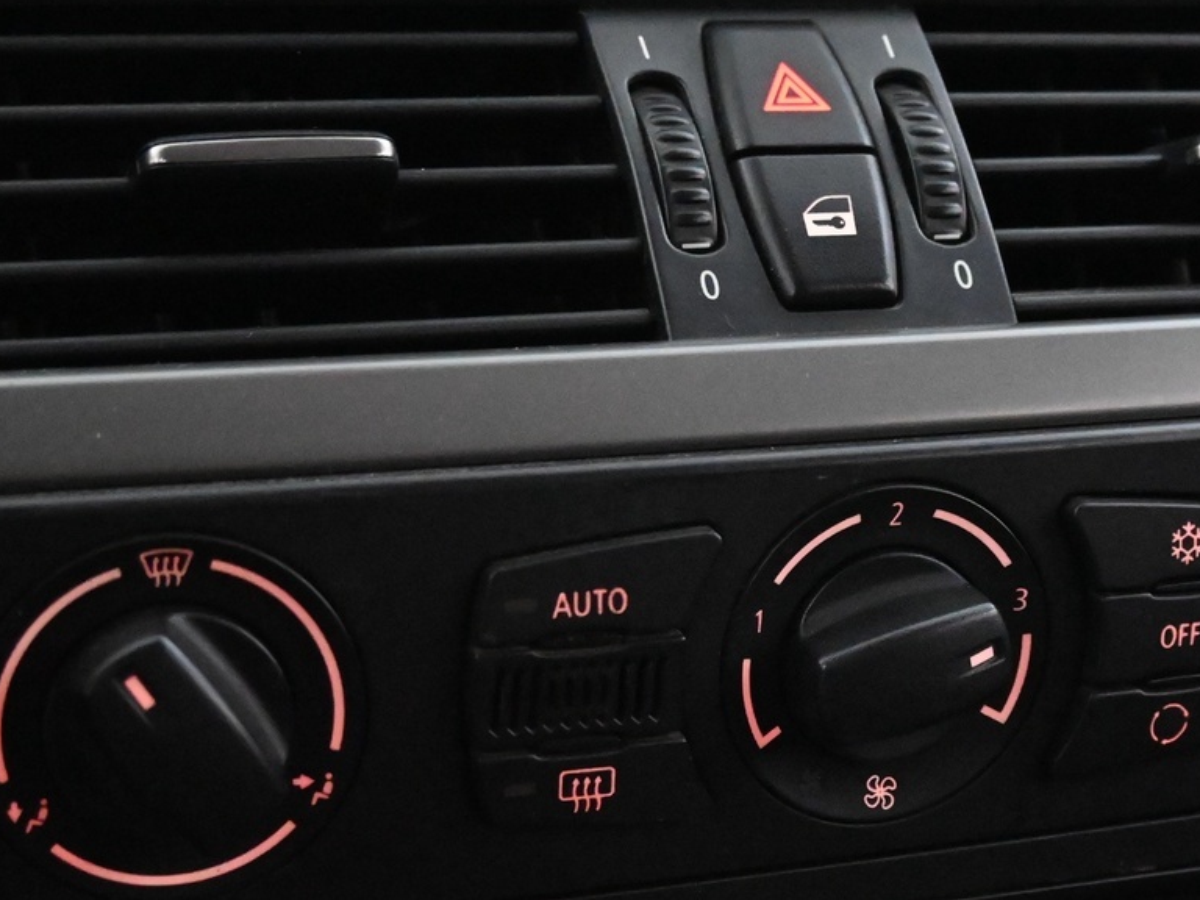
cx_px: 786
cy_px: 634
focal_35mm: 70
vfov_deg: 20.9
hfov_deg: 27.6
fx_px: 2427
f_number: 4.2
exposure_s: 1/40
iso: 10000
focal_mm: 23
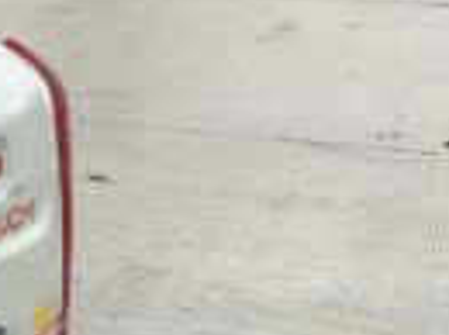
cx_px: -297
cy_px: 86
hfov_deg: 12.8
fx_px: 1851
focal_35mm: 143
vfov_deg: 10.3
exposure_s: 1/210
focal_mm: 3
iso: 16
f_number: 1.8
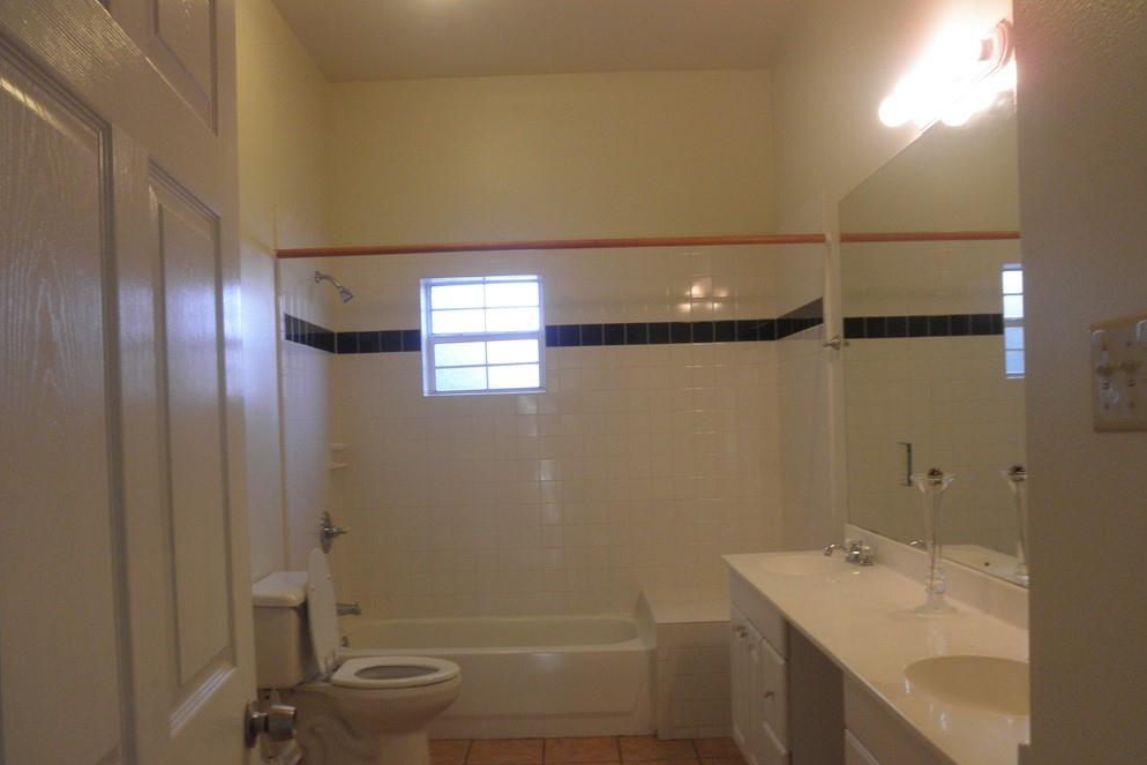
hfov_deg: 61.9
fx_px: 956
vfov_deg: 43.5
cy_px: 434
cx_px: 564
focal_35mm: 30
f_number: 3
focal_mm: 5
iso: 160
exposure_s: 1/30
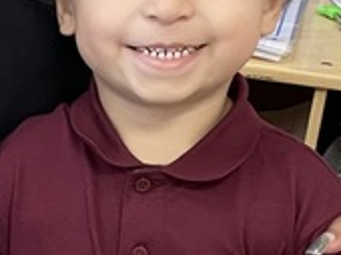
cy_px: 321
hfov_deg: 11.9
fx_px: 1544
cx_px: -211
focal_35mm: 157
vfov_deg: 9.3
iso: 250
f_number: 1.6
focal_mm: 4.2
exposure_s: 1/60
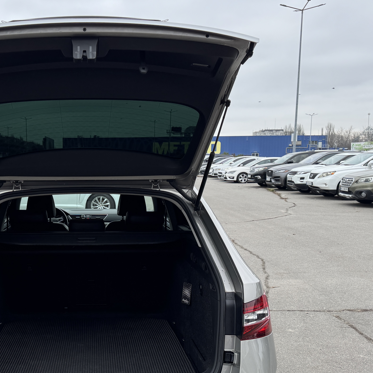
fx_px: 524
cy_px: 220
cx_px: 86
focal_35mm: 43
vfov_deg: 39.0
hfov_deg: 38.0
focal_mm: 6.76
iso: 80
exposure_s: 1/121
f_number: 1.78
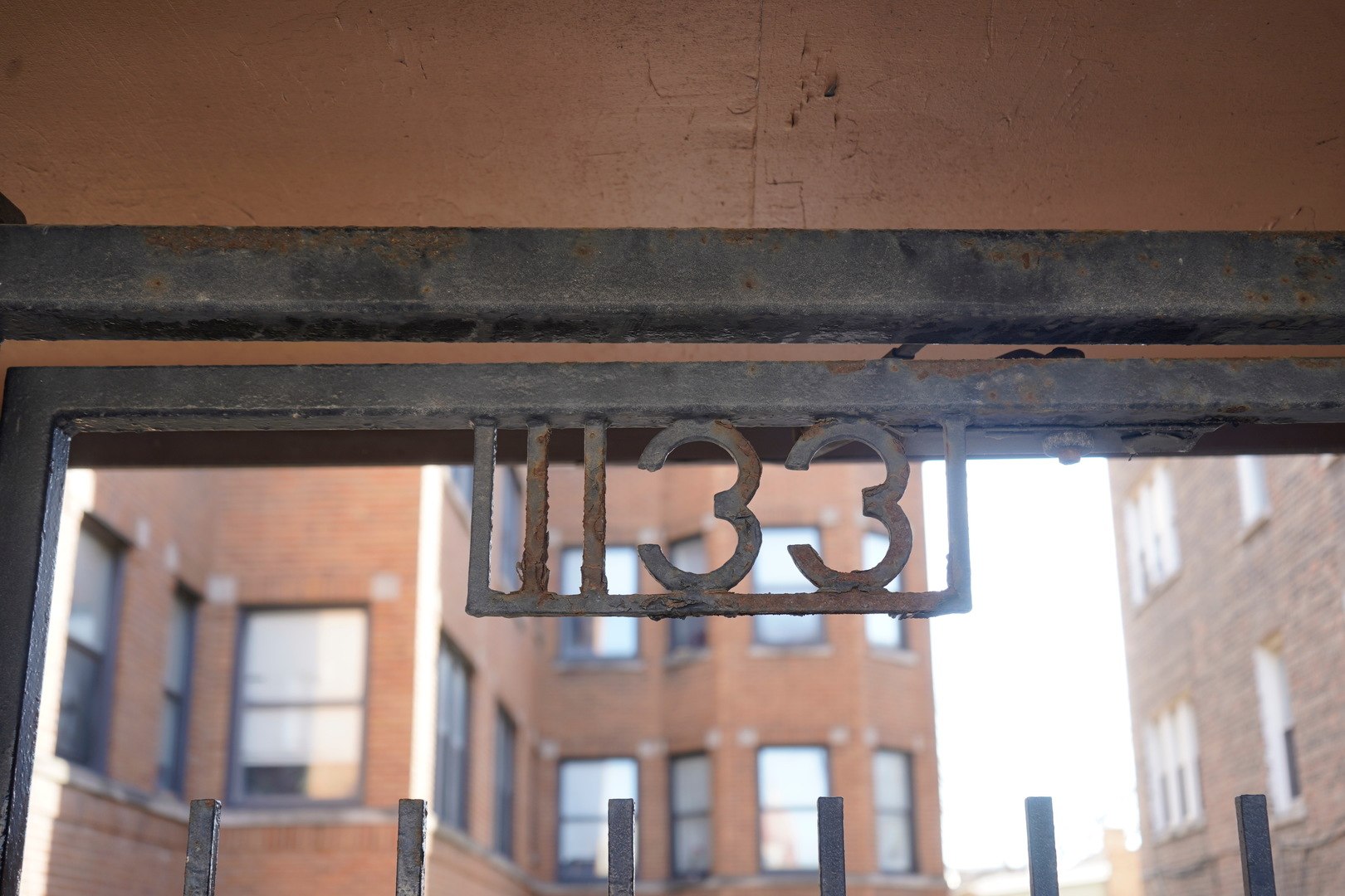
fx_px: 1606
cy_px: 448
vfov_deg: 31.2
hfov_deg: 45.4
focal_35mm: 43
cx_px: 672
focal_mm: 43
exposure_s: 1/60
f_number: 4
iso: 125
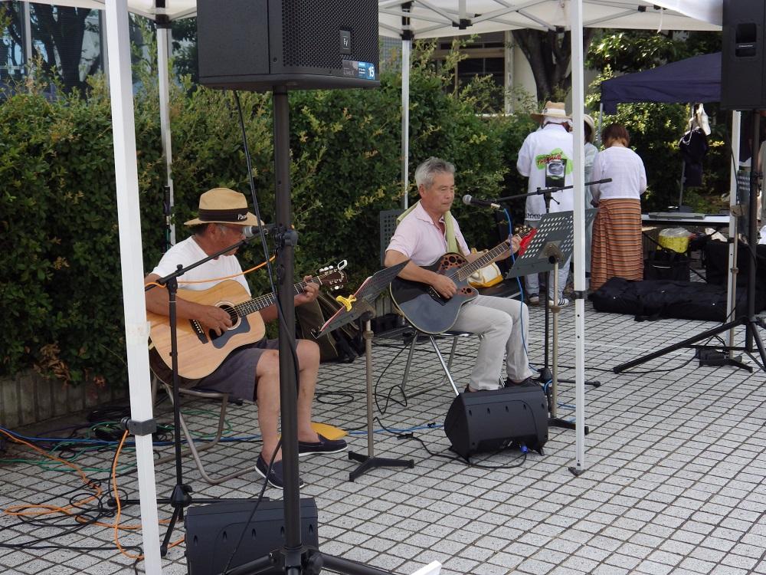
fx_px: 1106
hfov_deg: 38.2
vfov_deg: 29.1
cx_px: 383
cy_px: 288
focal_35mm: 50
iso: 100
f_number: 3.8
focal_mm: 9
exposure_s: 1/250
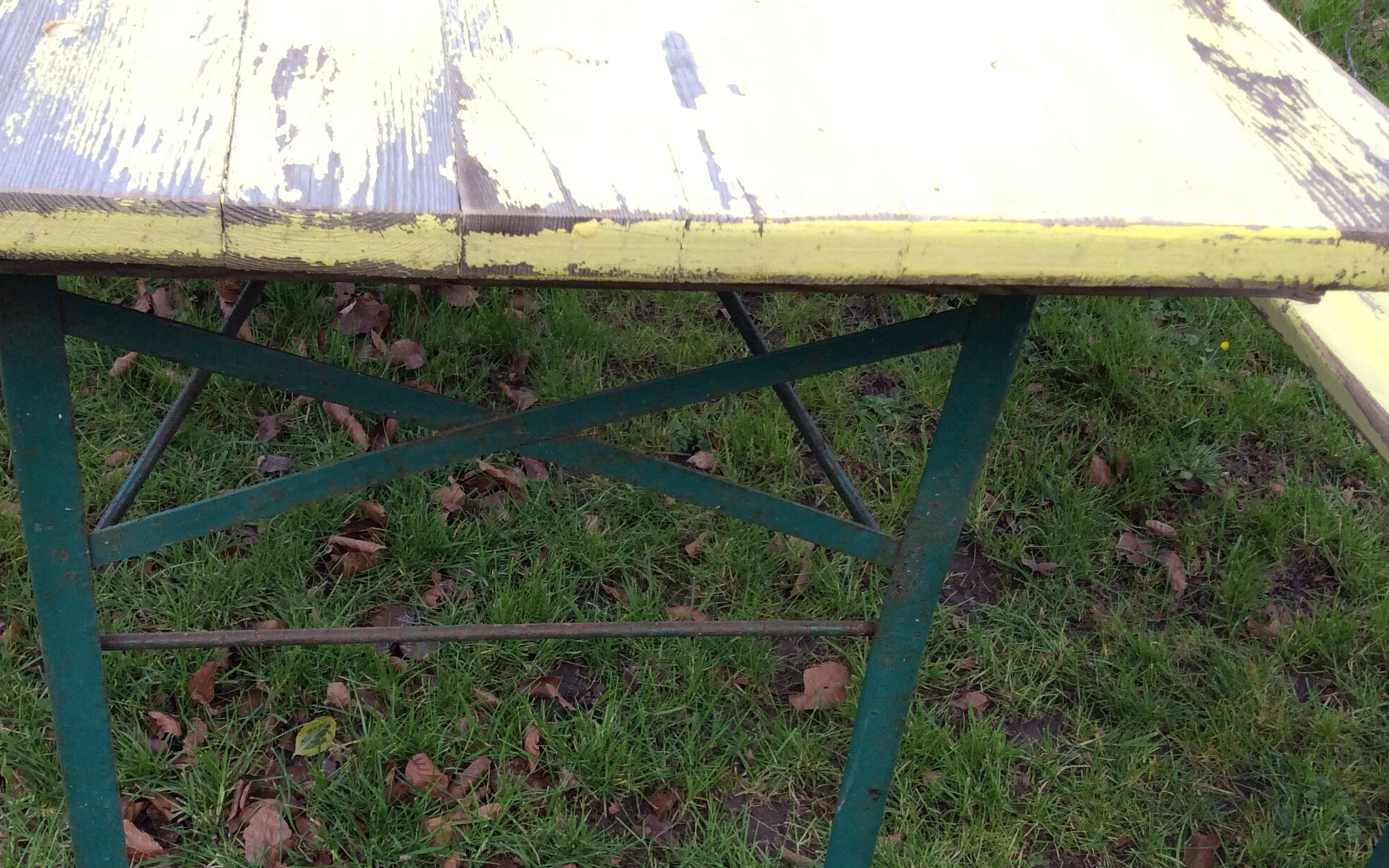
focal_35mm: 45
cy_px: 652
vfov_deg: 28.2
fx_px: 1703
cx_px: 572
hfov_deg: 44.2
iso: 32
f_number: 2.4
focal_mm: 3.3
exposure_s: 1/109
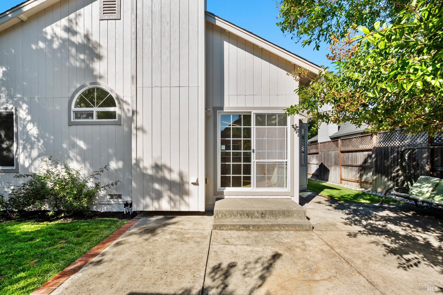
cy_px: 148
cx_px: 222
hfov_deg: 100.4
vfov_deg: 77.3
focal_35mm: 15
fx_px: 185
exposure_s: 1/125
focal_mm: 10
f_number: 8
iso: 100
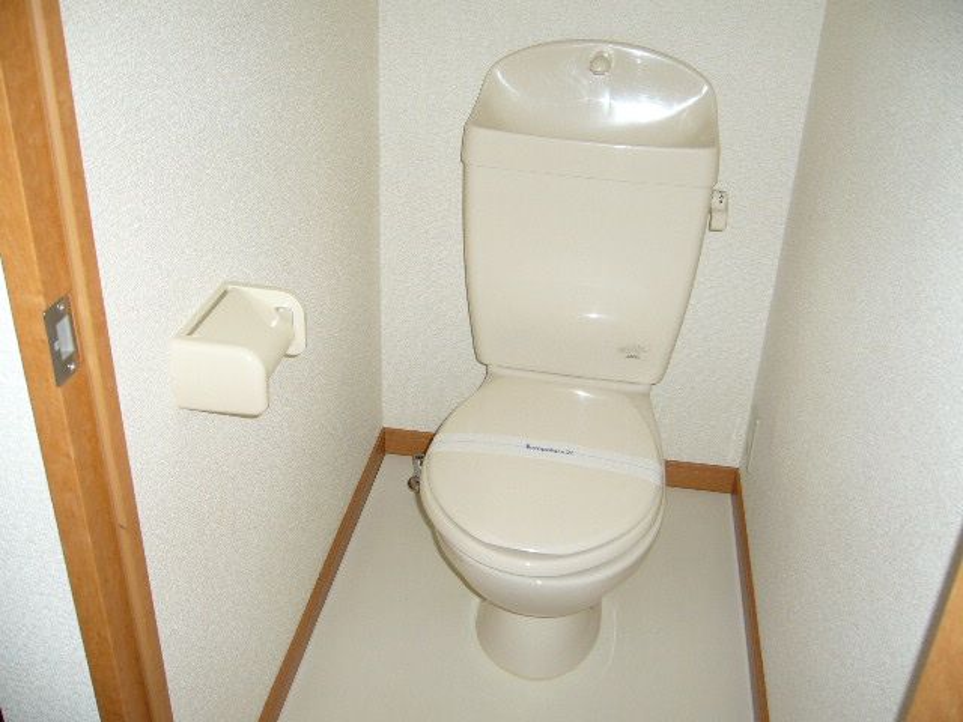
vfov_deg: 40.7
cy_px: 361
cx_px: 482
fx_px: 974
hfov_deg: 52.6
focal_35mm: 35
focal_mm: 5.8
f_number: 2.8
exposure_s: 1/30
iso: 100
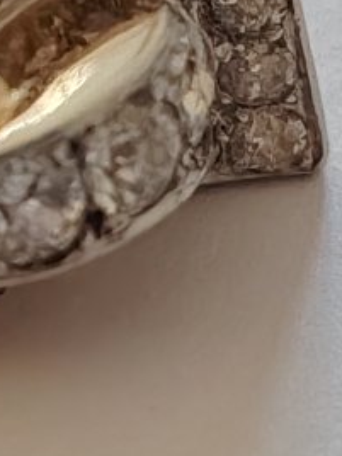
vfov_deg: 10.4
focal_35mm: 188
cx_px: 7
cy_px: -29
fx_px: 2477
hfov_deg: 7.9
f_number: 1.75
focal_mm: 5.25
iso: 7424
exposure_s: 1/400
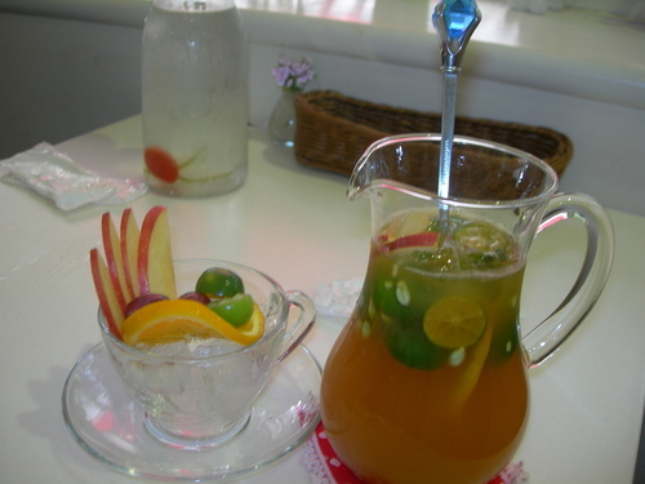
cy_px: 242
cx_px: 322
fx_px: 708
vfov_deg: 37.7
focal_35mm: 38
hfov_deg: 49.0
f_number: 2.8
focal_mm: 7.8
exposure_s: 1/30
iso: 50
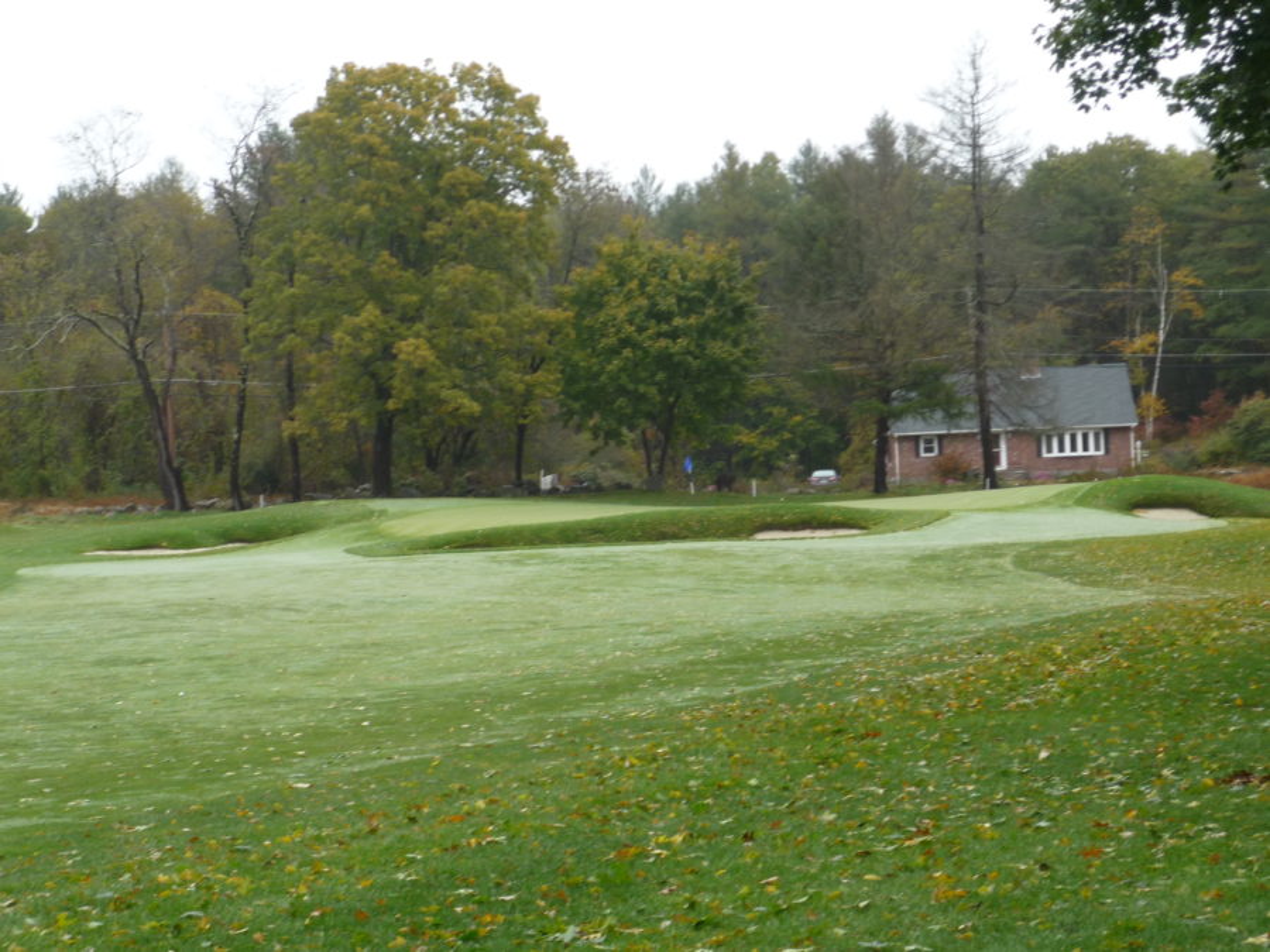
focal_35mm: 75
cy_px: 476
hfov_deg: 26.0
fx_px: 2752
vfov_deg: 19.6
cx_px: 635
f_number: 4.1
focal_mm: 12.3
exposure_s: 1/100
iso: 100
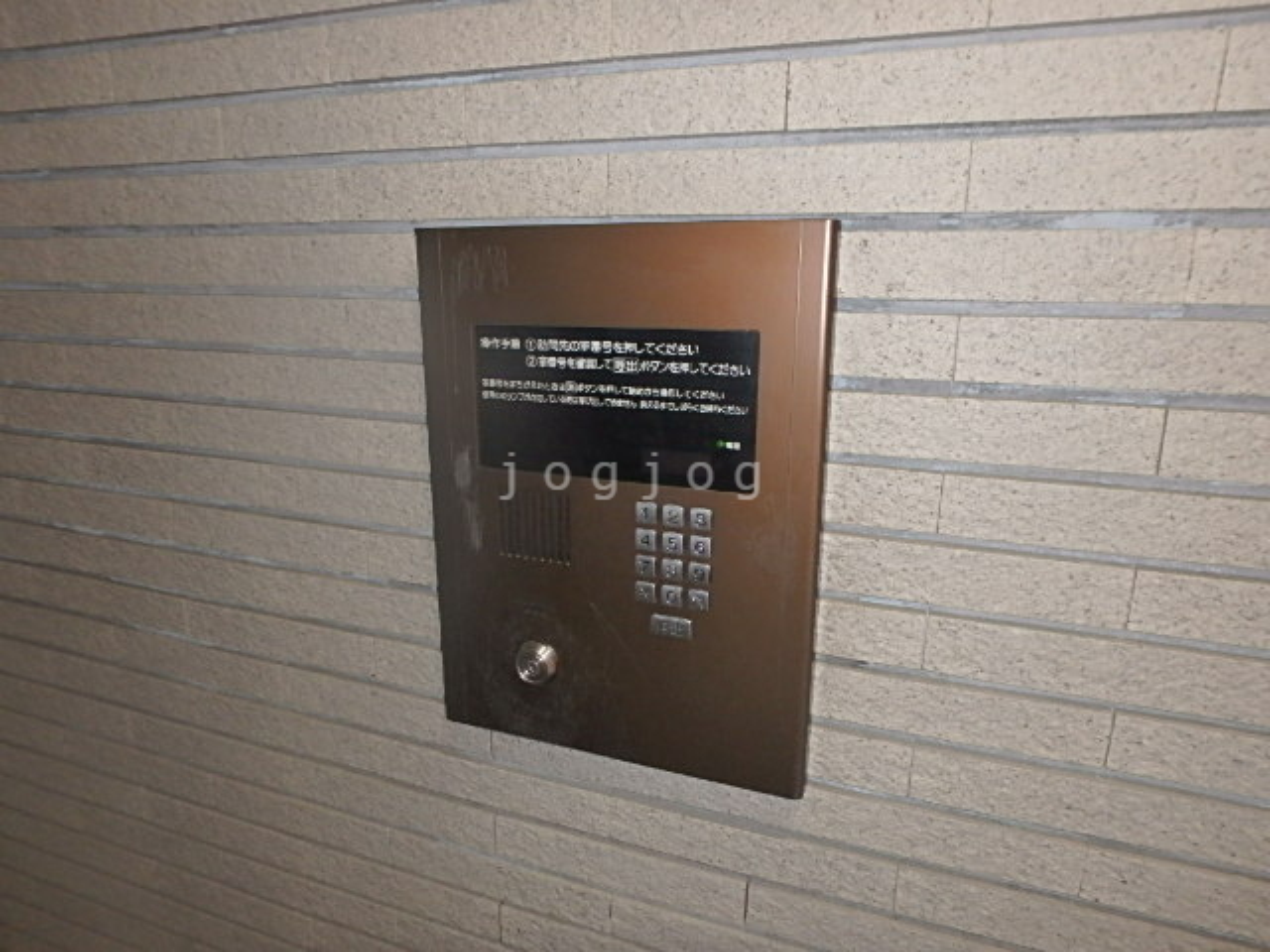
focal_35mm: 21
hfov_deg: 79.0
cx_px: 635
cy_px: 476
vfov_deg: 63.4
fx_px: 770
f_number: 3.5
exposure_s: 1/30
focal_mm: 3.7
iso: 400
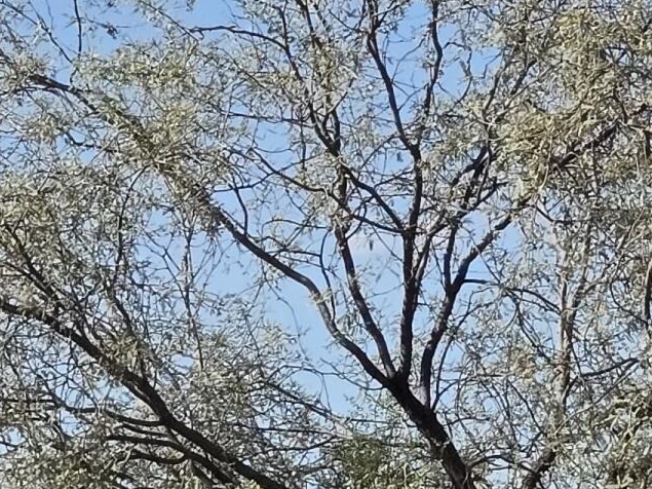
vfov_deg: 4.6
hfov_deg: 6.1
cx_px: 526
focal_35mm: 326
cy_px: 430
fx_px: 6139
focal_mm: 7.9
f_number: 2.4
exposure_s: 1/2490
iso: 50
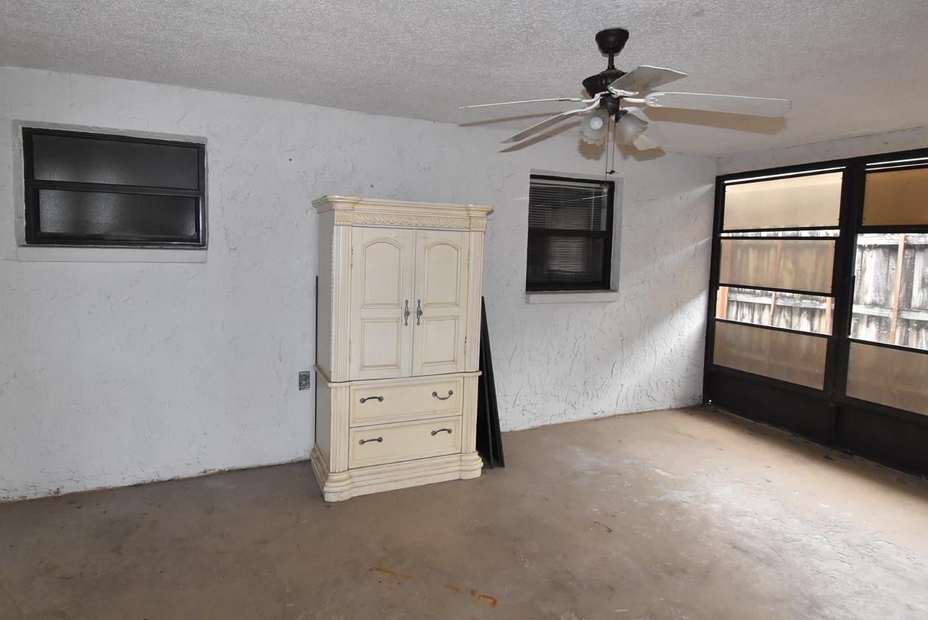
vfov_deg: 64.5
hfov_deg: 86.8
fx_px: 490
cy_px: 284
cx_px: 442
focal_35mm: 19
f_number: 8
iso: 1600
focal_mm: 10
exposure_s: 1/60
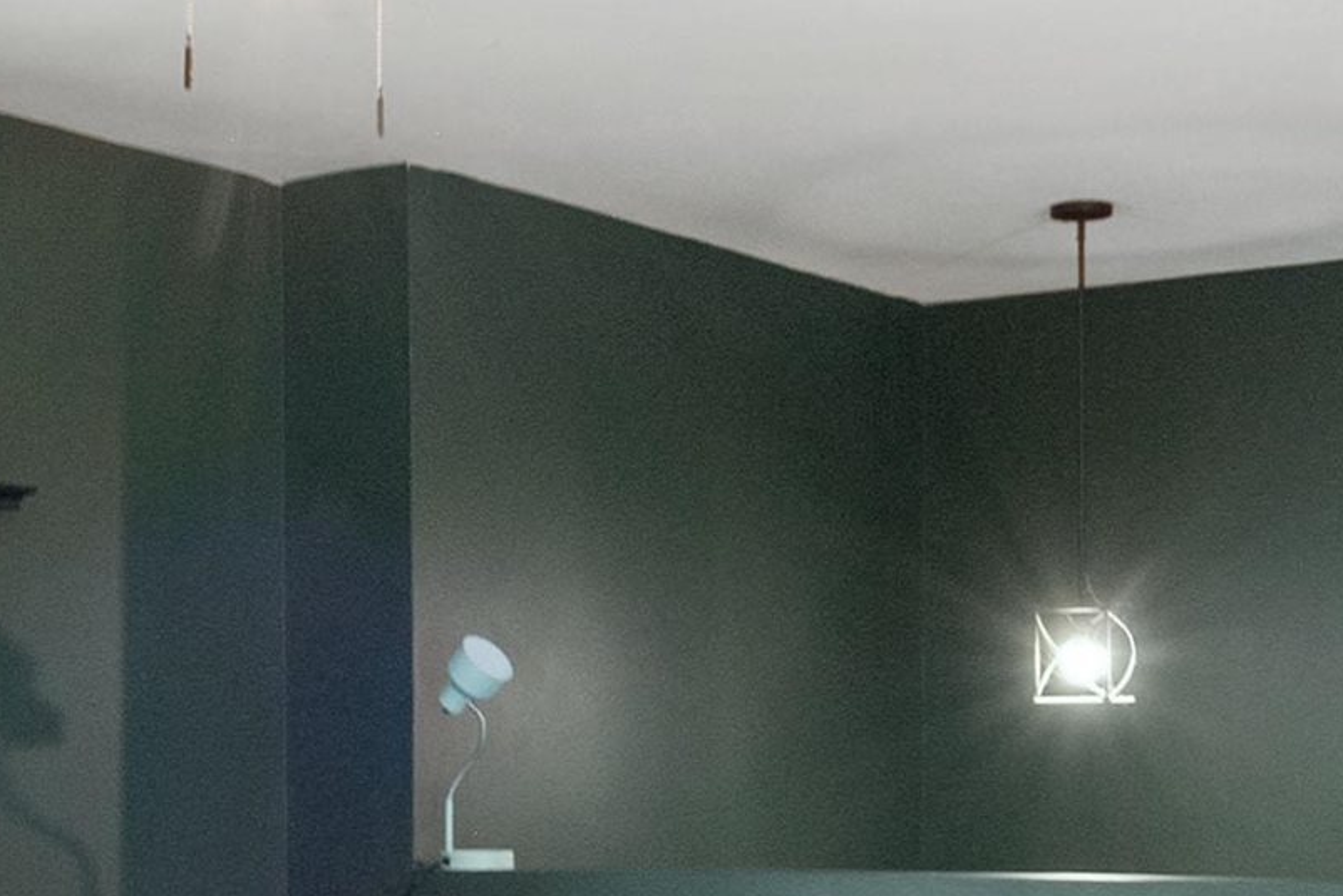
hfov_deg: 28.8
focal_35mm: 69
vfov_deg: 19.4
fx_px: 2574
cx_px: 330
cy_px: 796
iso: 200
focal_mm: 12
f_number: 10
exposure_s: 1/1.25
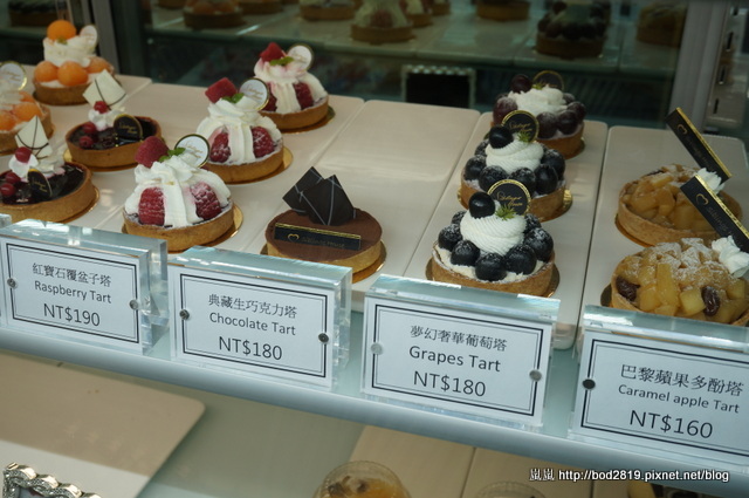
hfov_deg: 51.3
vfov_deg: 35.4
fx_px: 779
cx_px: 374
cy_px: 249
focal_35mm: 38
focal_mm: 25
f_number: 6.3
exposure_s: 1/80
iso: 200
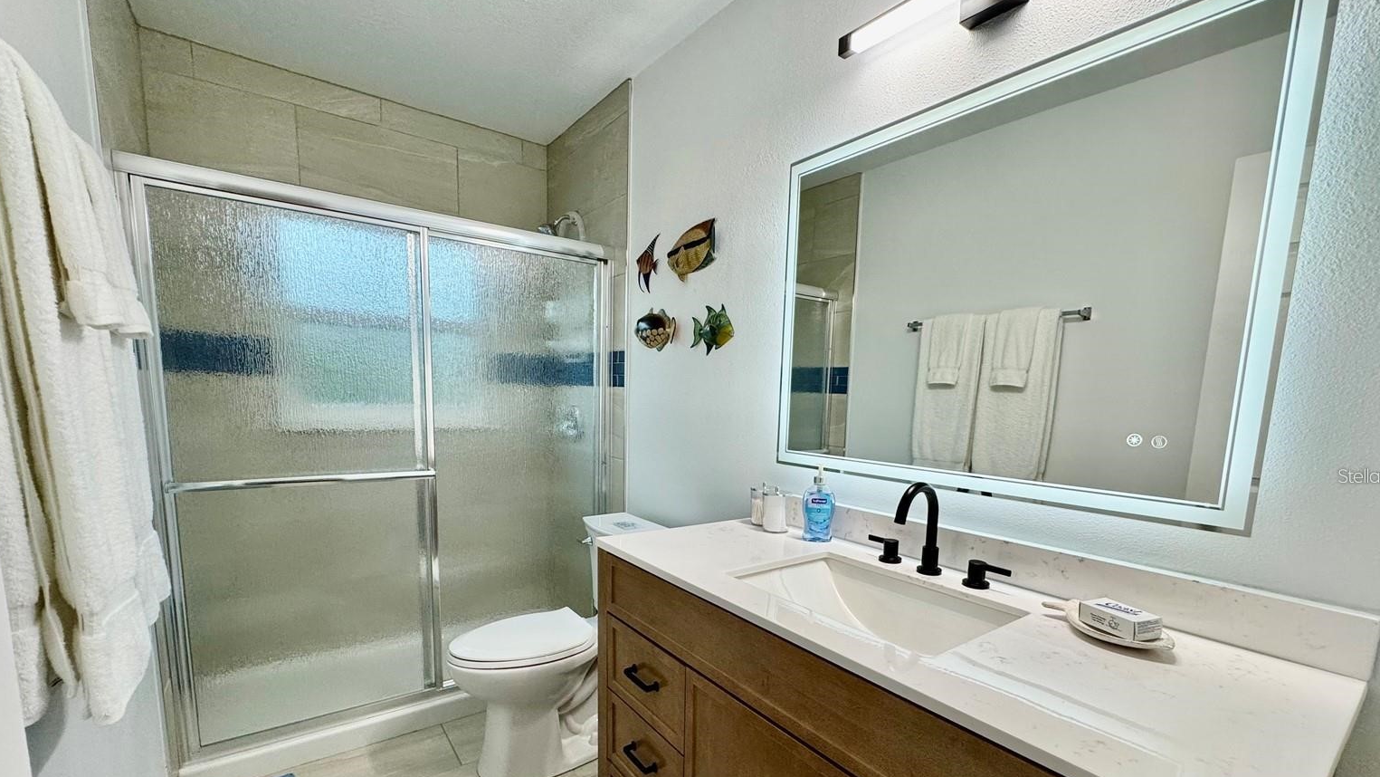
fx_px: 586
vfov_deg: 66.3
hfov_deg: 99.4
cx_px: 700
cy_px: 475
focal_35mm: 16
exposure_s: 1/120
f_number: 2.2
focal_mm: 2.22
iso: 200
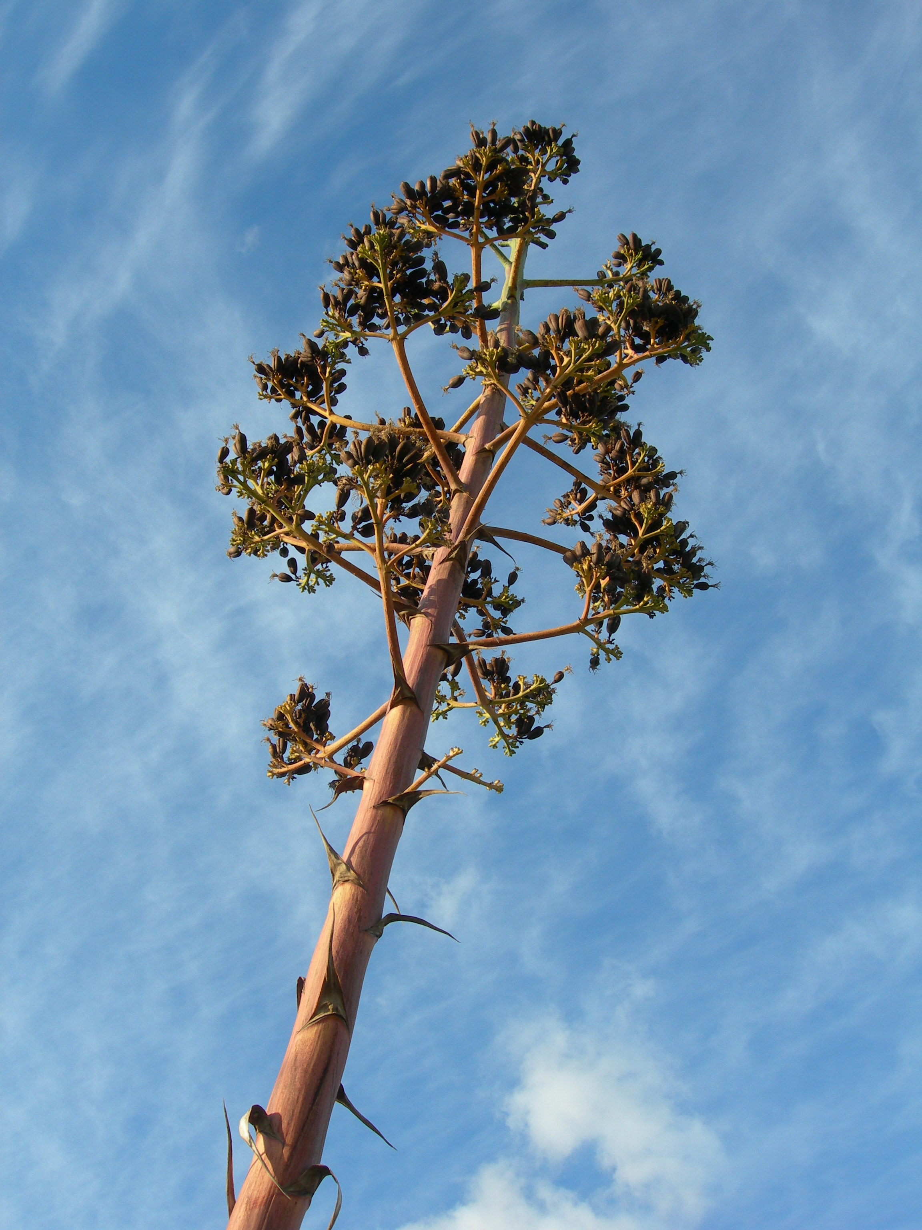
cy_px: 615
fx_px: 1350
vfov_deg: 49.0
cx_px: 461
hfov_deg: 37.7
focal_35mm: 38
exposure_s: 1/268
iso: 50
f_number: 4.8
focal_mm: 7.8
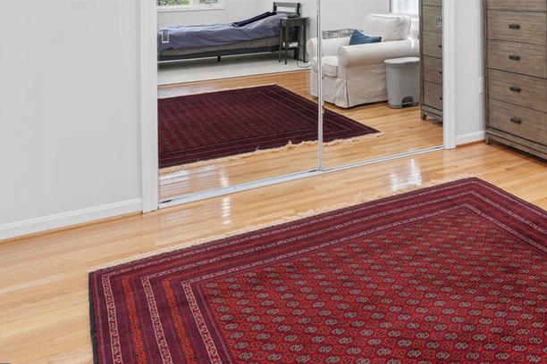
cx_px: 515
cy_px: -20
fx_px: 608
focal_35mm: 40
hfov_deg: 43.3
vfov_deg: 30.5
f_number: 8
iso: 200
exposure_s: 1/15
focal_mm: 17
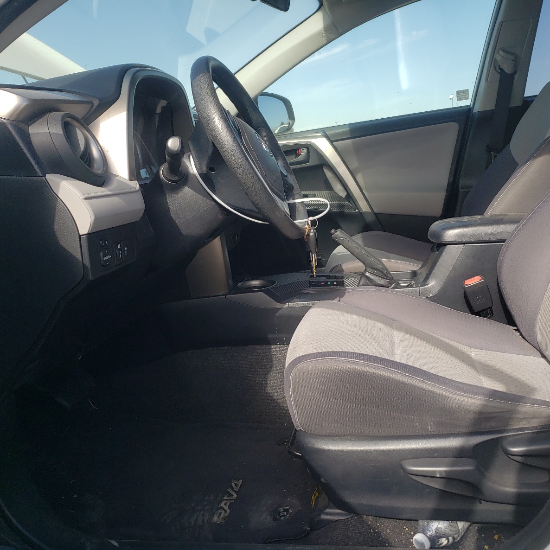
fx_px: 557
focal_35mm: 31
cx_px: 320
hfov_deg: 52.3
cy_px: 274
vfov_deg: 52.5
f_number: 1.5
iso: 50
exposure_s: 1/1111
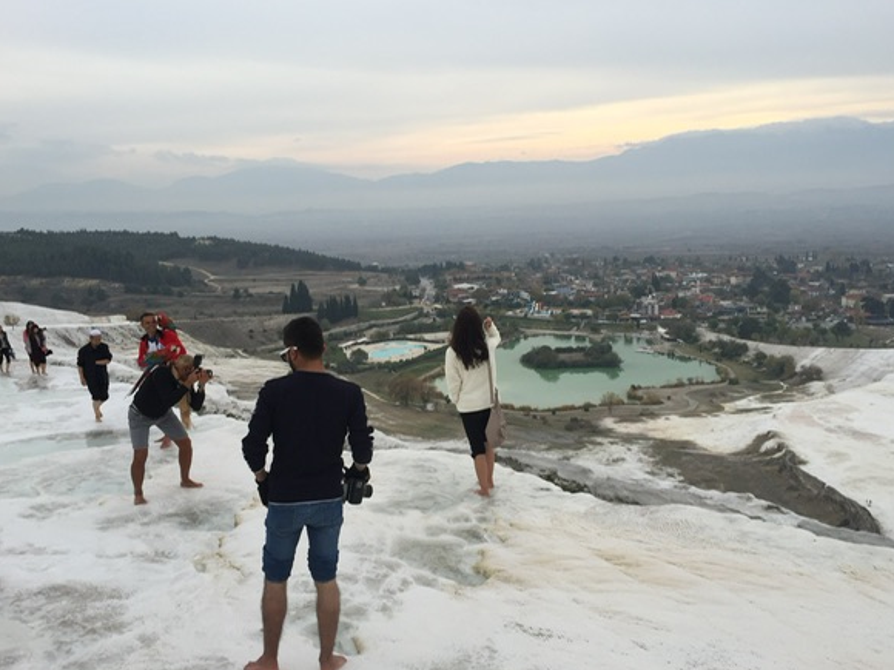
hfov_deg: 56.8
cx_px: 441
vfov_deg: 44.2
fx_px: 826
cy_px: 342
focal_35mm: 32
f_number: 2.2
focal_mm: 4.15
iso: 32
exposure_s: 1/898
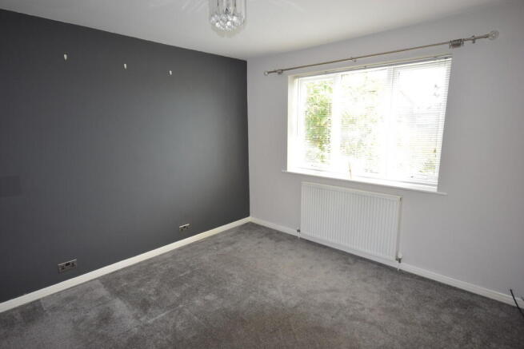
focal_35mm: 20
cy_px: 174
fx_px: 284
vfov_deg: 63.2
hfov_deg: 85.4
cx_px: 262
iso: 640
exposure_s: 1/125
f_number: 5.6
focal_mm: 13
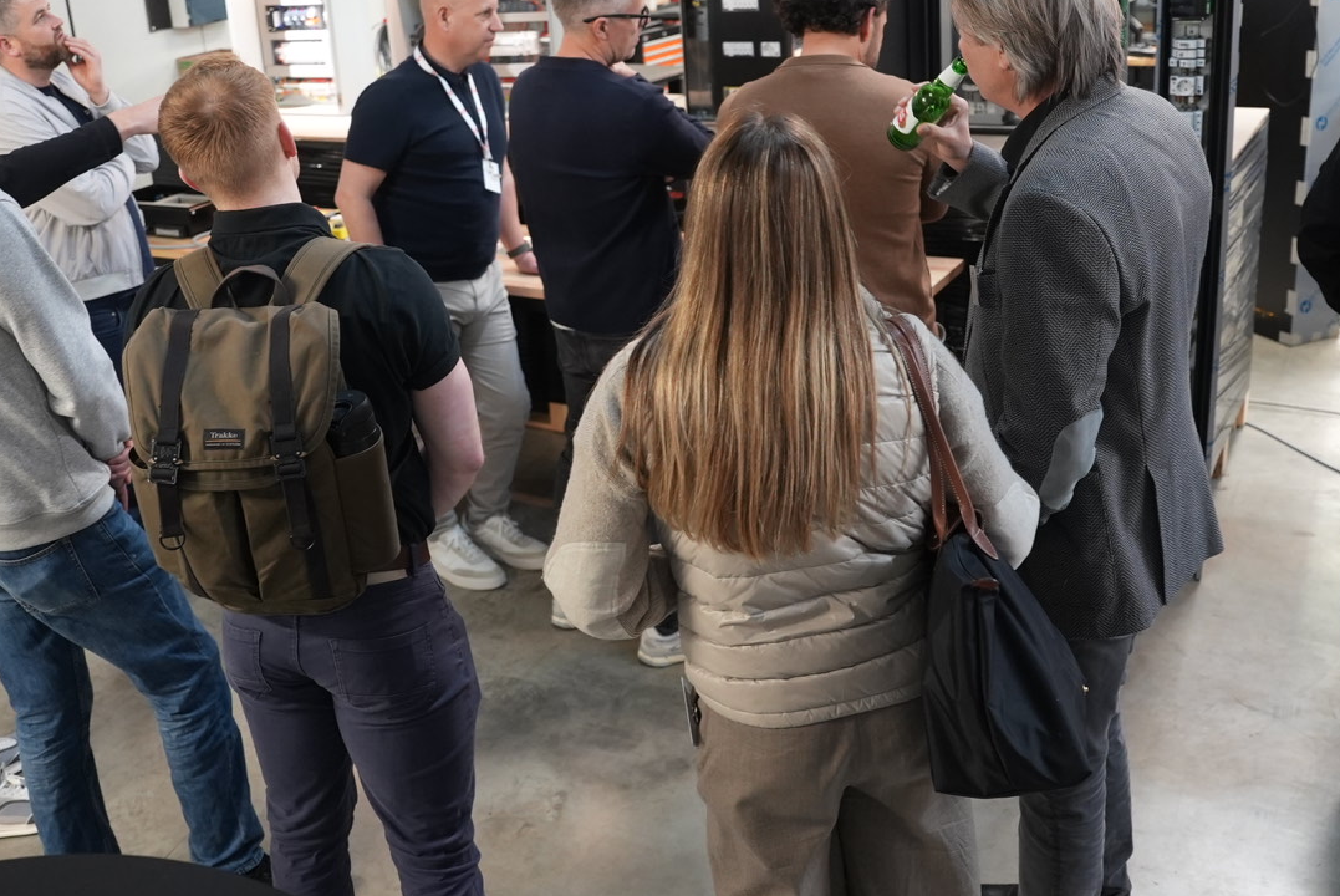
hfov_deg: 52.9
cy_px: 336
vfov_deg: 36.7
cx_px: 562
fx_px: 1341
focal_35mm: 36
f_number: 2.8
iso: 2500
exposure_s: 1/160
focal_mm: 24
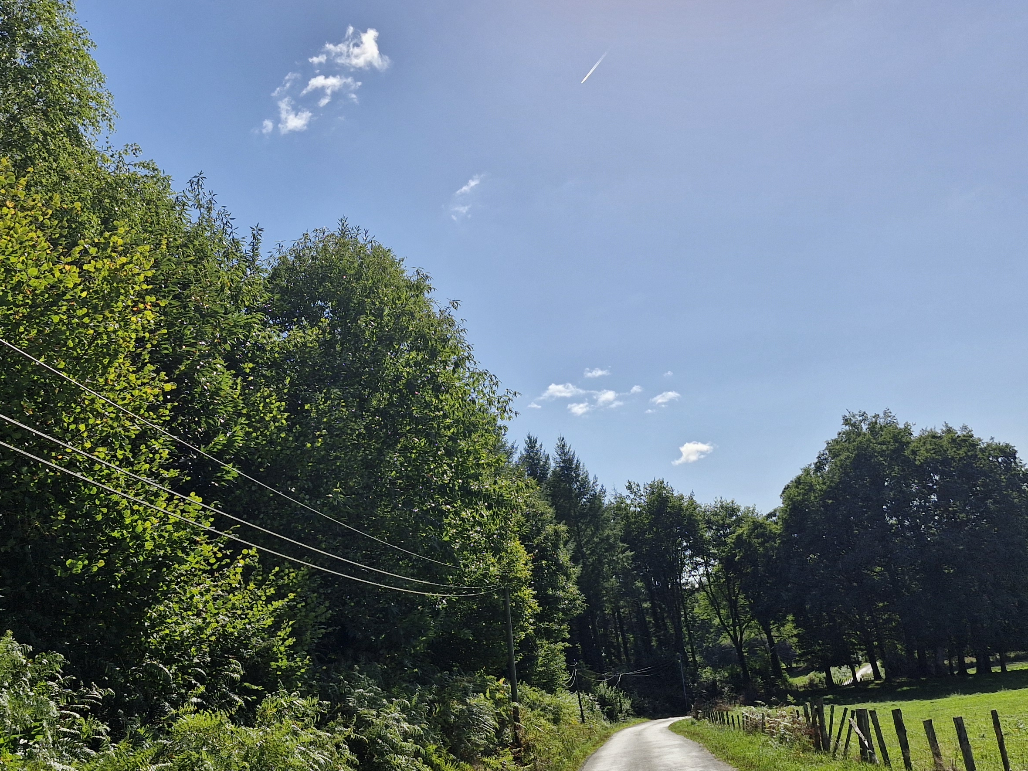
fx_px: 1158
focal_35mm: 39
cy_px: 452
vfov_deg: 36.7
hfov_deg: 47.6
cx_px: 422
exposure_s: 1/3056
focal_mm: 5.54
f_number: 1.8
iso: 50
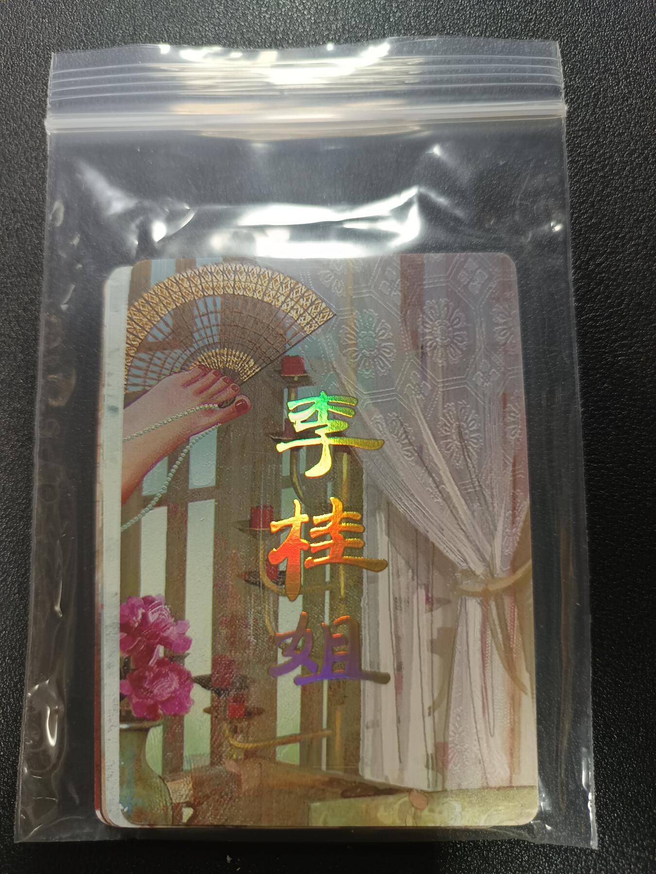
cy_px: 437
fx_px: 606
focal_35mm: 24
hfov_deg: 56.8
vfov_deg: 71.6
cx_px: 328
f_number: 1.7
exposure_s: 1/50
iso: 960
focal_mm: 5.31
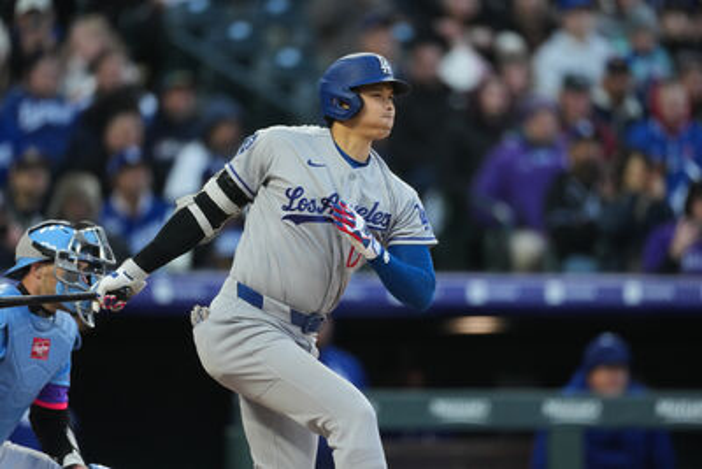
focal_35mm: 600
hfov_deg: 3.4
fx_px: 11704
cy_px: 234
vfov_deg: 2.3
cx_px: 351
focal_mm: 600
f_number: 4
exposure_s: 1/2000
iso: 4000
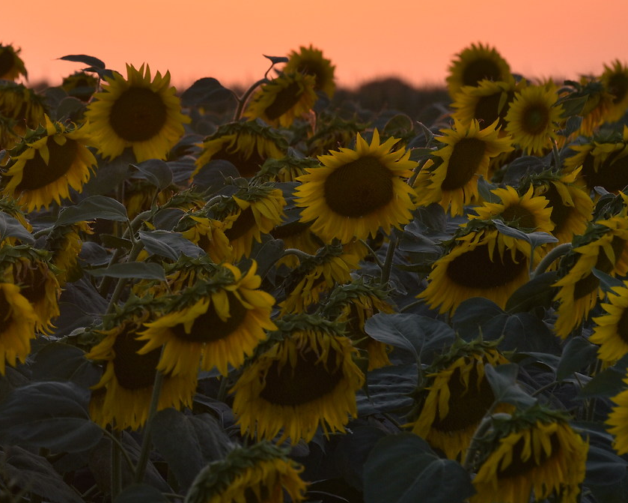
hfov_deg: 4.4
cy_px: 114
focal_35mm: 443
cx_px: -129
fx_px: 8233
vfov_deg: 3.5
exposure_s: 1/400
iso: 200
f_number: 8
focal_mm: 165
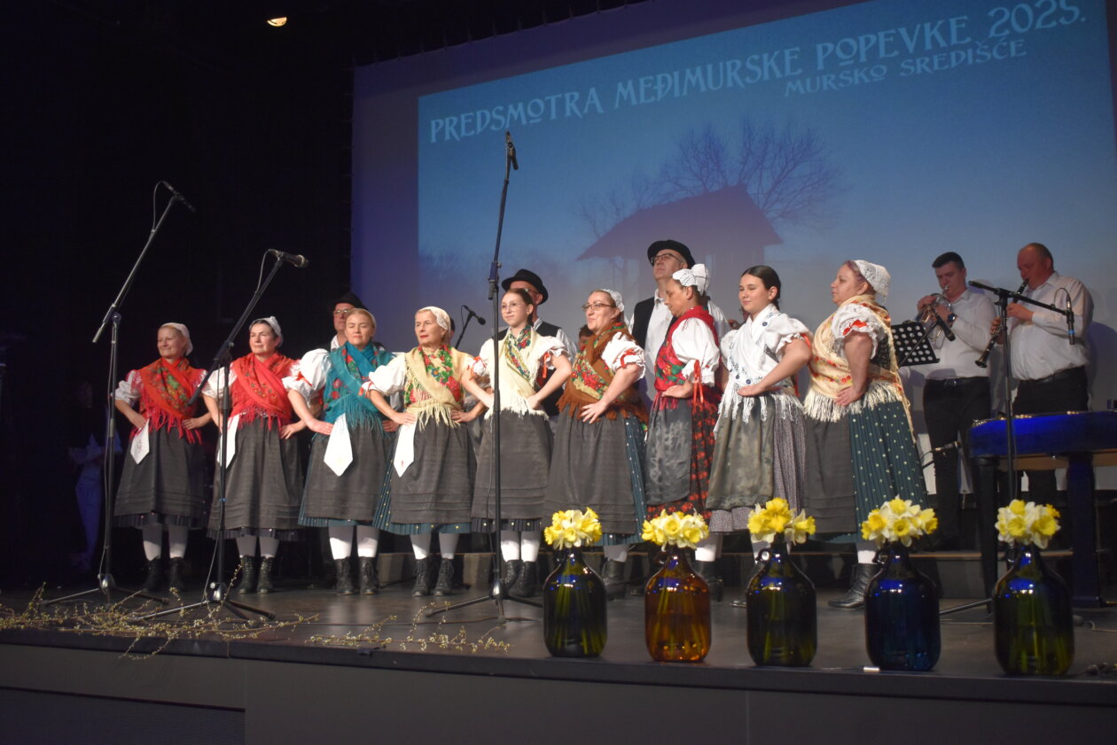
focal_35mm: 40
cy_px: 372
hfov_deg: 47.9
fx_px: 1257
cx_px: 558
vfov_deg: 33.0
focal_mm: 27
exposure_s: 1/125
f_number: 4
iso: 1400
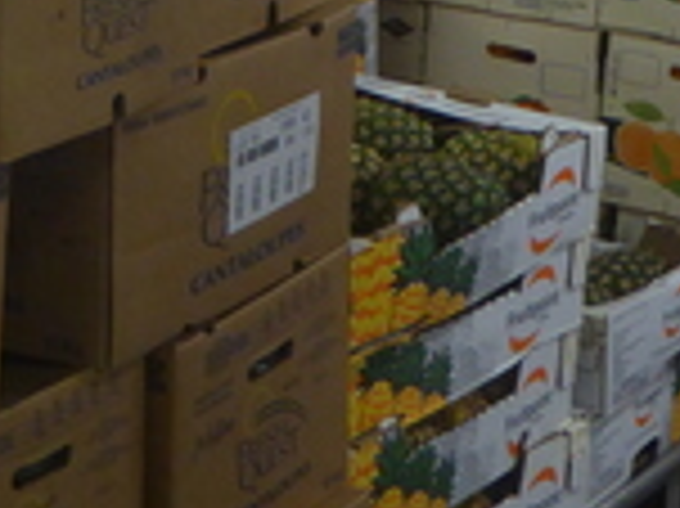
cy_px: -351
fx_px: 2807
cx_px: 635
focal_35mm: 143
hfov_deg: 13.7
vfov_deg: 9.9
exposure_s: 1/60
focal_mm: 6.3
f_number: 3.7
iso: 320
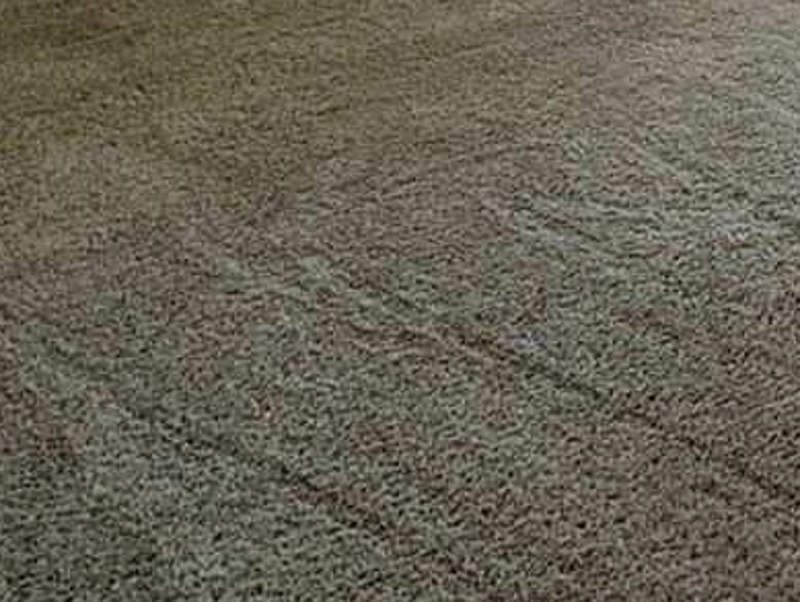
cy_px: -333
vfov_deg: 19.8
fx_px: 1458
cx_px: 868
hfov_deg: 28.1
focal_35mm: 63
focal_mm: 2.23
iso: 53
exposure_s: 1/120
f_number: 1.95
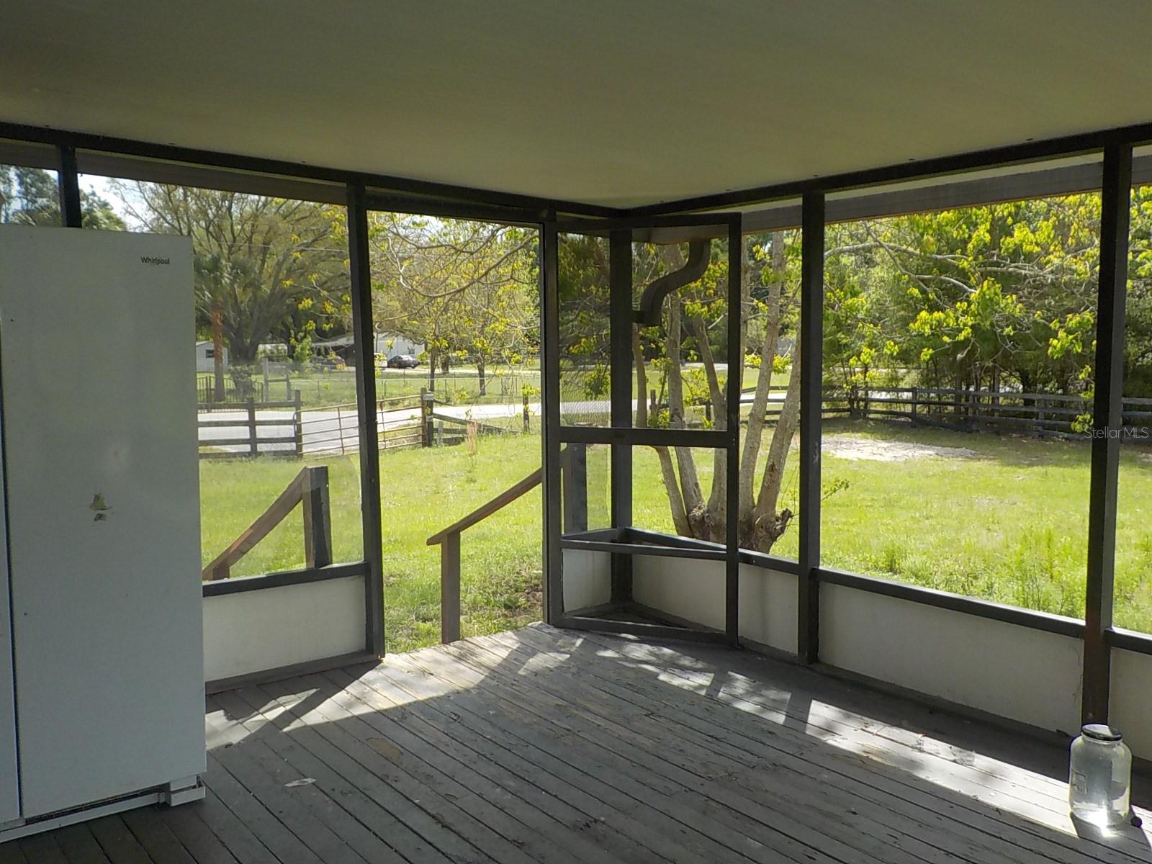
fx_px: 998
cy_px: 432
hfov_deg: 60.0
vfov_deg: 46.8
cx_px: 576
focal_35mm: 30
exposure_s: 1/640
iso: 125
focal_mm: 4.1
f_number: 3.3
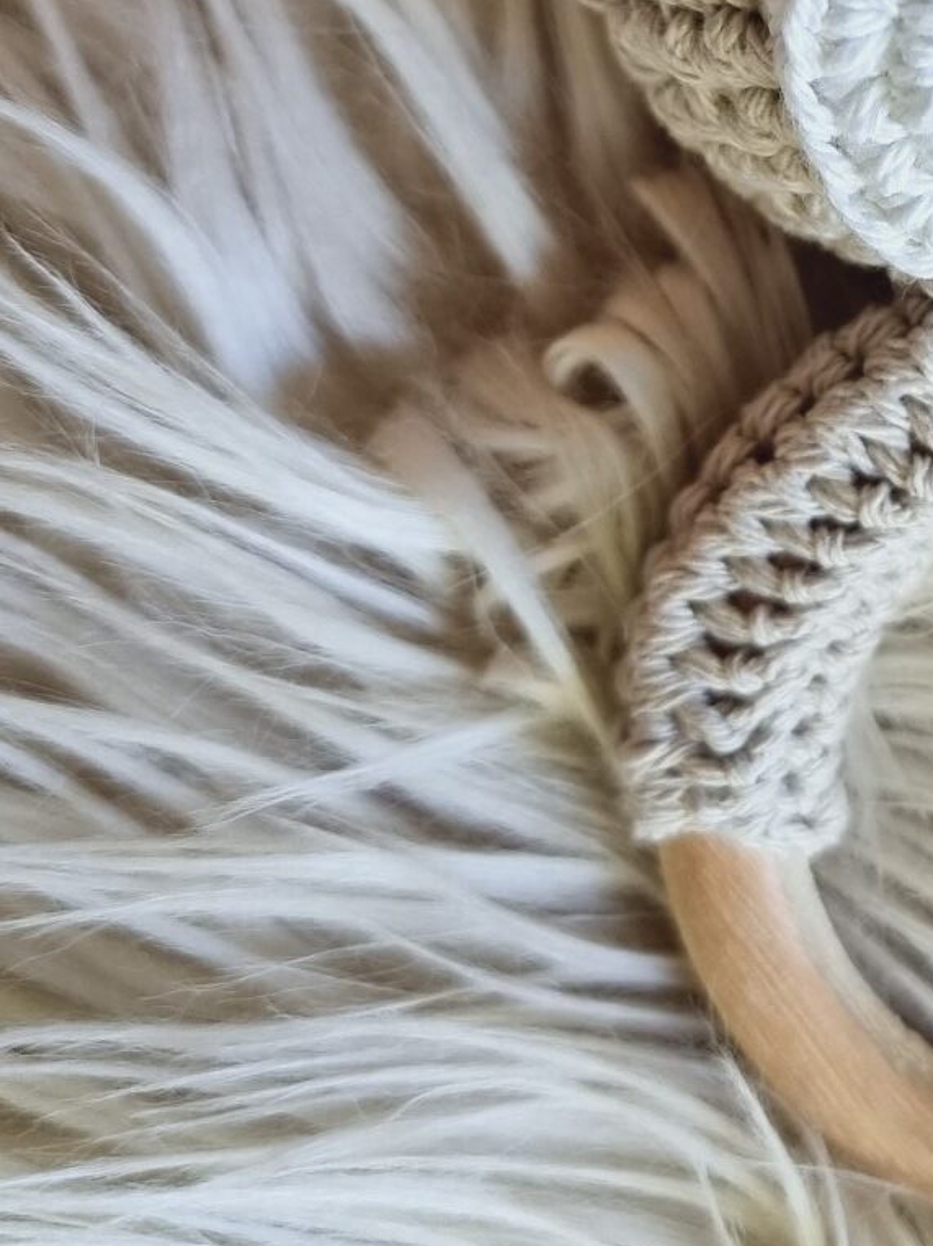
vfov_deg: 29.7
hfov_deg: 21.8
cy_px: 182
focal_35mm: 63
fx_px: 2265
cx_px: 1069
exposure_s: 1/50
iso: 200
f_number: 1.8
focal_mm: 6.7
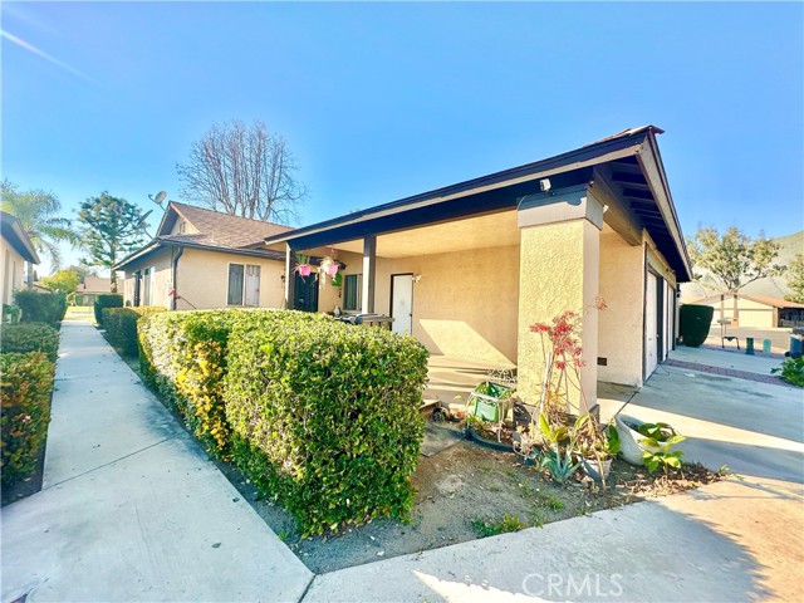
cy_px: 302
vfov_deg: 85.7
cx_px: 402
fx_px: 325
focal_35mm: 14
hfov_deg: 102.1
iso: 50
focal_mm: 2.22
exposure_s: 1/1159
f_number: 2.2
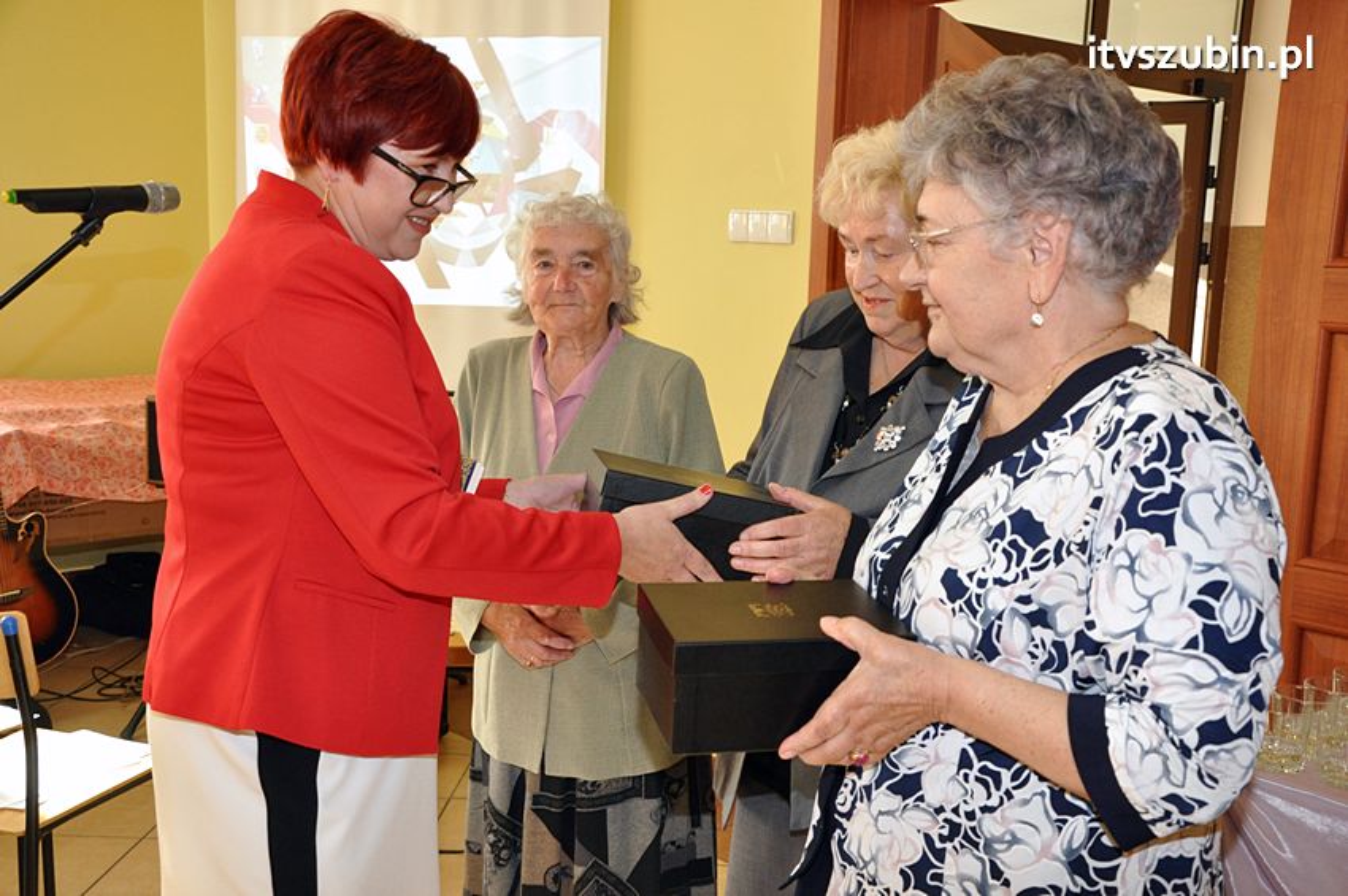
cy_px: 448
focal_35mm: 39
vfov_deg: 34.1
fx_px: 1459
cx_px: 674
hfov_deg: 49.6
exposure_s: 1/100
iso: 800
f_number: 5.6
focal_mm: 26
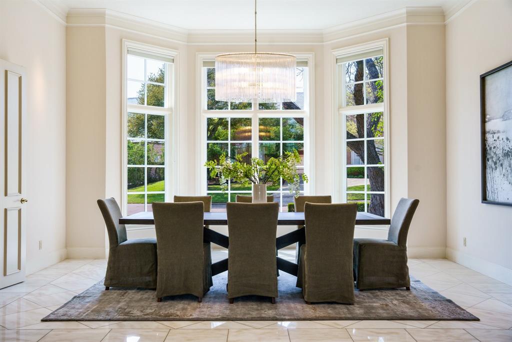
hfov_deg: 53.5
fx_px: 508
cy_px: 171
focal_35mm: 36
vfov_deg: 37.2
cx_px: 256
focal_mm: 35.7
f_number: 6.3
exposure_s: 1/50
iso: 800
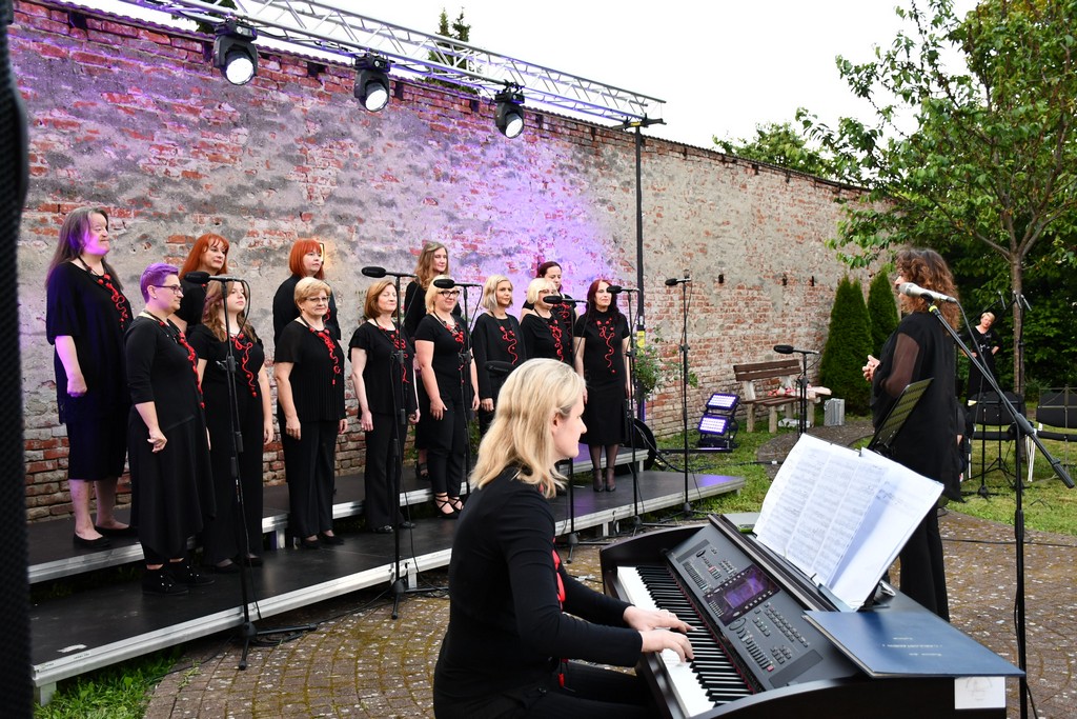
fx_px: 987
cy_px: 360
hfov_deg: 57.2
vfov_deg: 40.0
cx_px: 538
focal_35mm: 33
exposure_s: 1/200
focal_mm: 22
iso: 800
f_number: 3.5
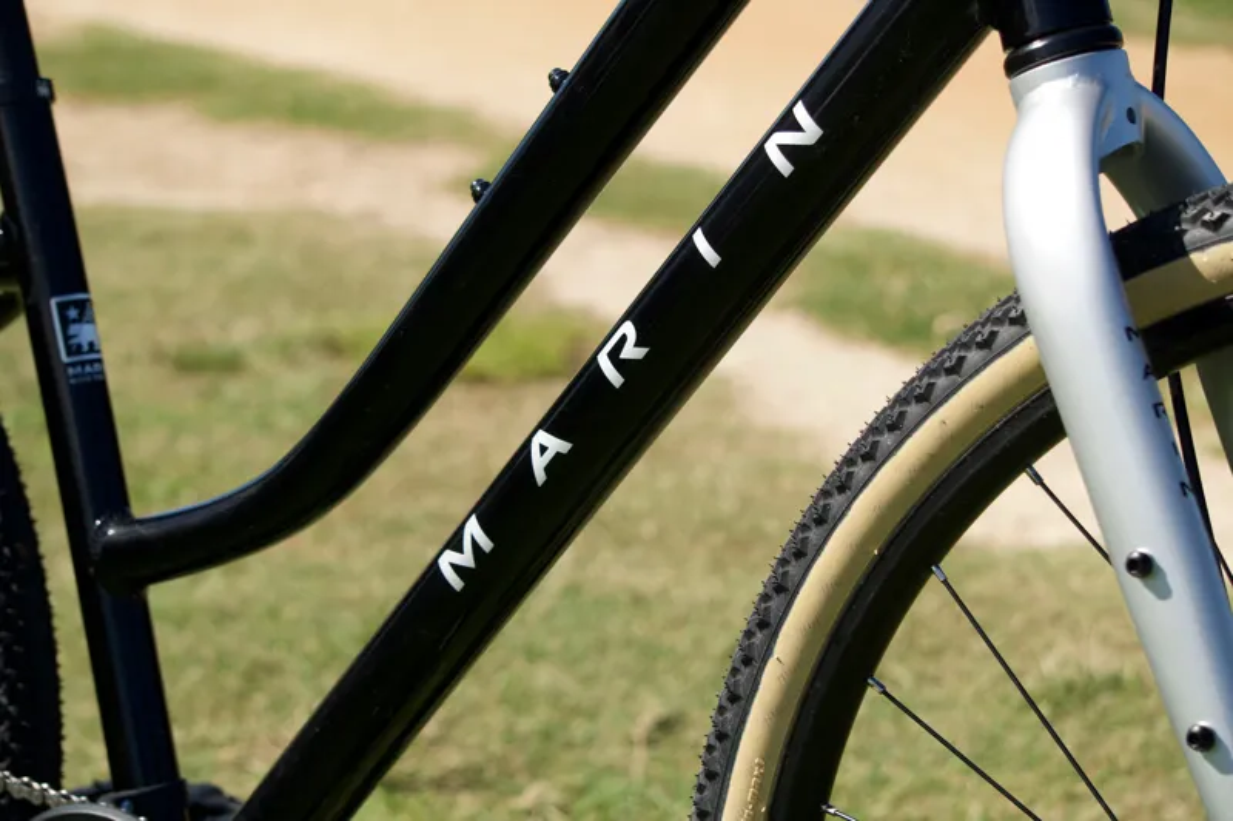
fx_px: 3236
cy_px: 410
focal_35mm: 94
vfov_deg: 14.5
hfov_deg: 21.6
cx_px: 616
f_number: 5.6
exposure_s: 1/320
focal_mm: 63
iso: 160
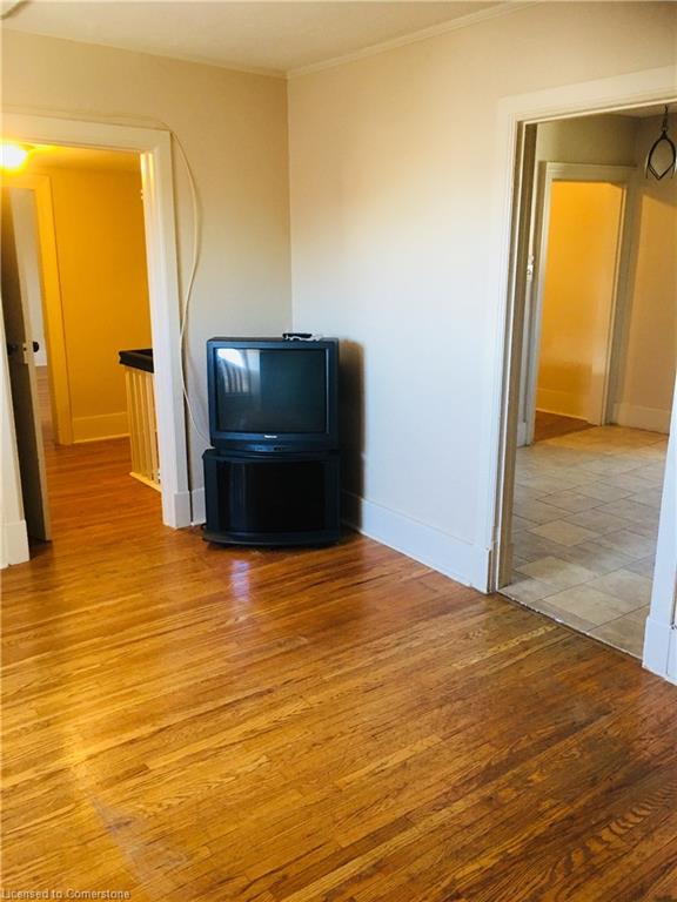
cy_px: 451
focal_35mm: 29
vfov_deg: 61.7
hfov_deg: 48.2
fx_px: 756
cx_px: 338
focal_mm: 4.15
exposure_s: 1/15
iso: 80
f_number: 2.2
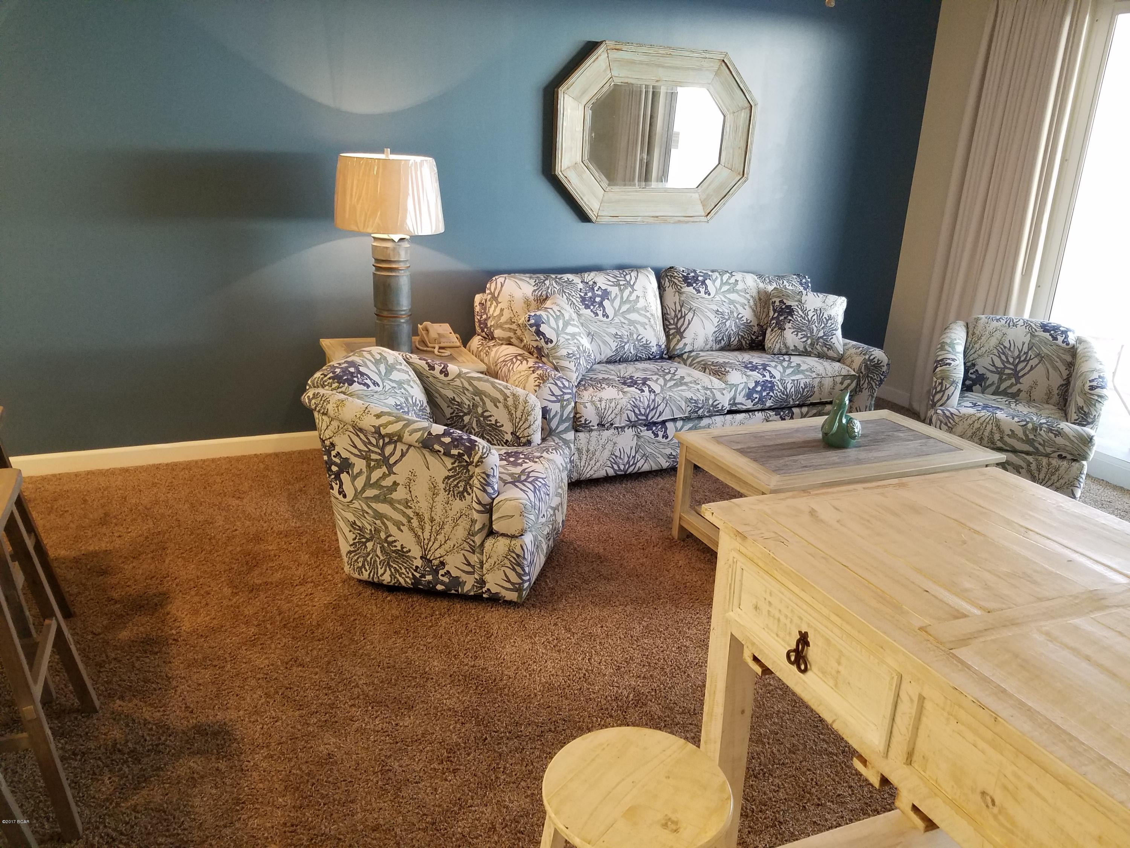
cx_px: 565
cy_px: 424
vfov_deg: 53.1
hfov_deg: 67.3
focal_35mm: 26
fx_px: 849
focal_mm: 4.2
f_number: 1.7
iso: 200
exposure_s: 1/24
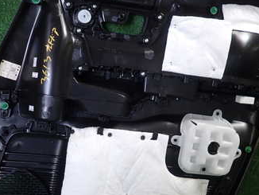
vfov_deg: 31.5
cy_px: 118
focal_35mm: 46
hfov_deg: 41.2
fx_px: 344
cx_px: 120
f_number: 2
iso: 160
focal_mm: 4.5
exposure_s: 1/60
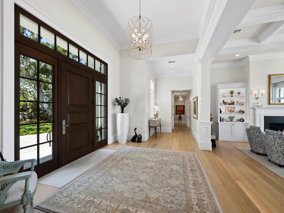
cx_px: 142
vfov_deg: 85.7
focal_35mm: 14
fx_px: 115
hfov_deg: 102.0
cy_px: 106
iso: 400
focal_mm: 7
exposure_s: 1/13
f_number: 11
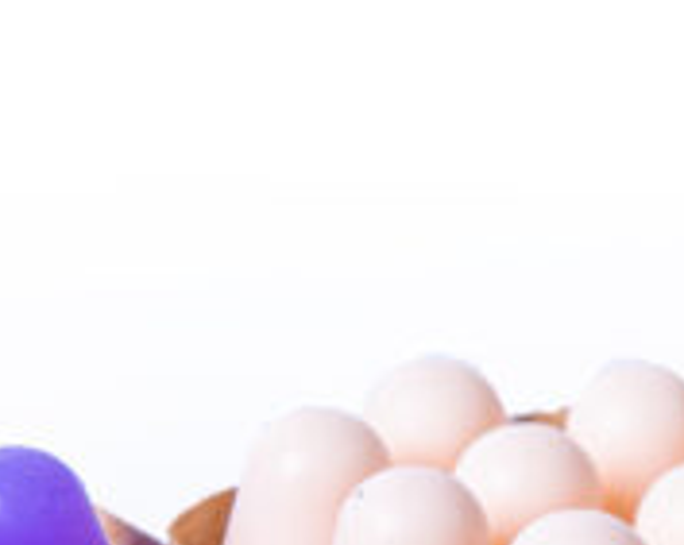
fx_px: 7700
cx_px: 765
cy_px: 537
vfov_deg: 4.0
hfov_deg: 5.1
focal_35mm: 381
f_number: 8
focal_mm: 70
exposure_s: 1/125
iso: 200
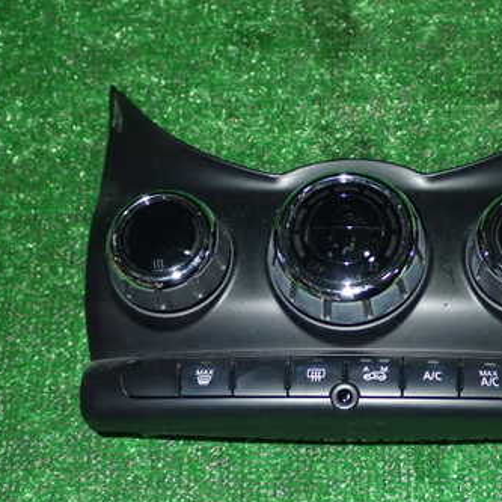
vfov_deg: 24.7
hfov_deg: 24.4
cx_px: 362
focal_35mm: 70
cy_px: 255
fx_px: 1148
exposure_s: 1/40
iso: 800
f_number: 9
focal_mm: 7.84
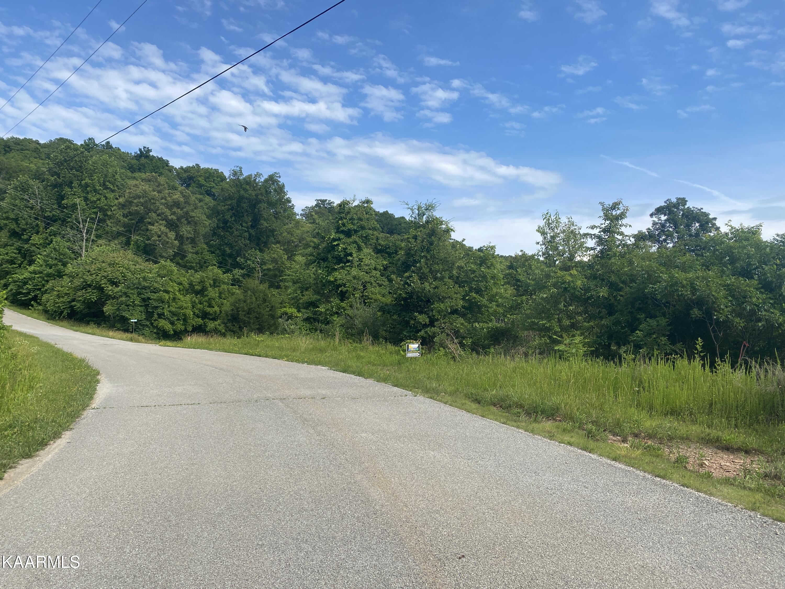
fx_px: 590
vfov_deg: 53.1
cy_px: 294
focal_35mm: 26
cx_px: 392
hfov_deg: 67.3
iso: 32
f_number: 1.8
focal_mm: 4.25
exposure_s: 1/2410
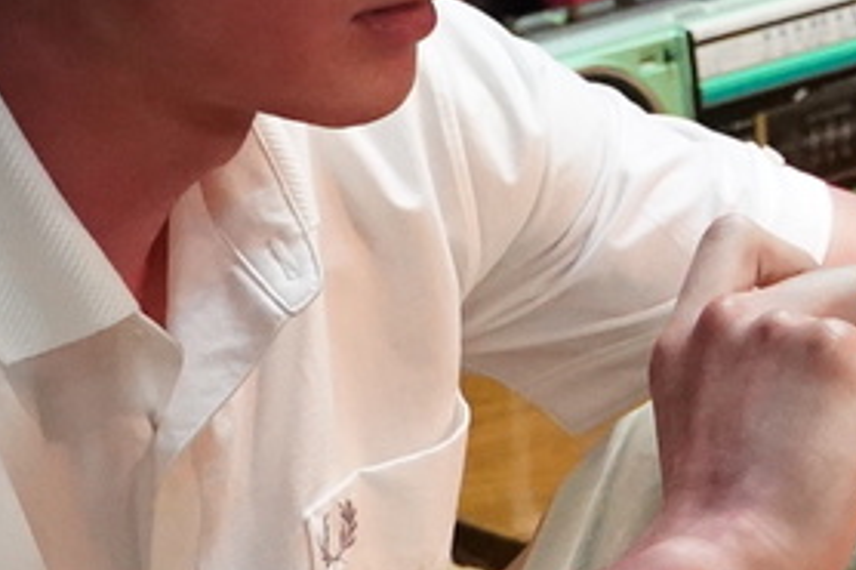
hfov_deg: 8.0
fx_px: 5893
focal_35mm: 248
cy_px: -105
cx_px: 1663
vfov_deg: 5.5
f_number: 4
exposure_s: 1/125
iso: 6400
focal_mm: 35
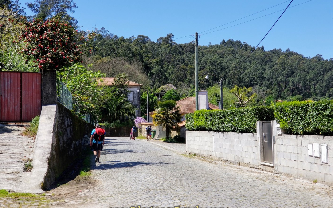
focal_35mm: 56
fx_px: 508
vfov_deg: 23.1
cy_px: 91
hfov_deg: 36.3
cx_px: 167
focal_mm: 6
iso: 25
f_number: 2.4
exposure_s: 1/622
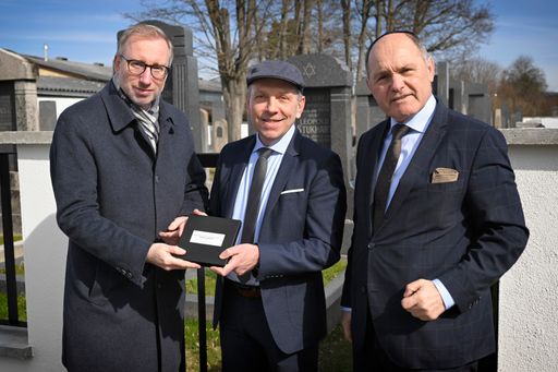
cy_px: 186
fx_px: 542
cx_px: 279
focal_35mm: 35
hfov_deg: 54.4
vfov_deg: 37.8
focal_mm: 35
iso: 100
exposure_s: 1/160
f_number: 5
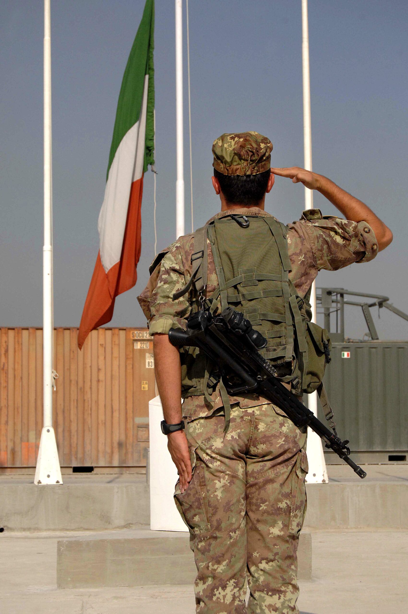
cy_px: 307
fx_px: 1176
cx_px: 204
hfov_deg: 19.7
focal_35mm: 69
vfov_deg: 29.3
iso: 400
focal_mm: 46
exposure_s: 1/2000
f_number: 8
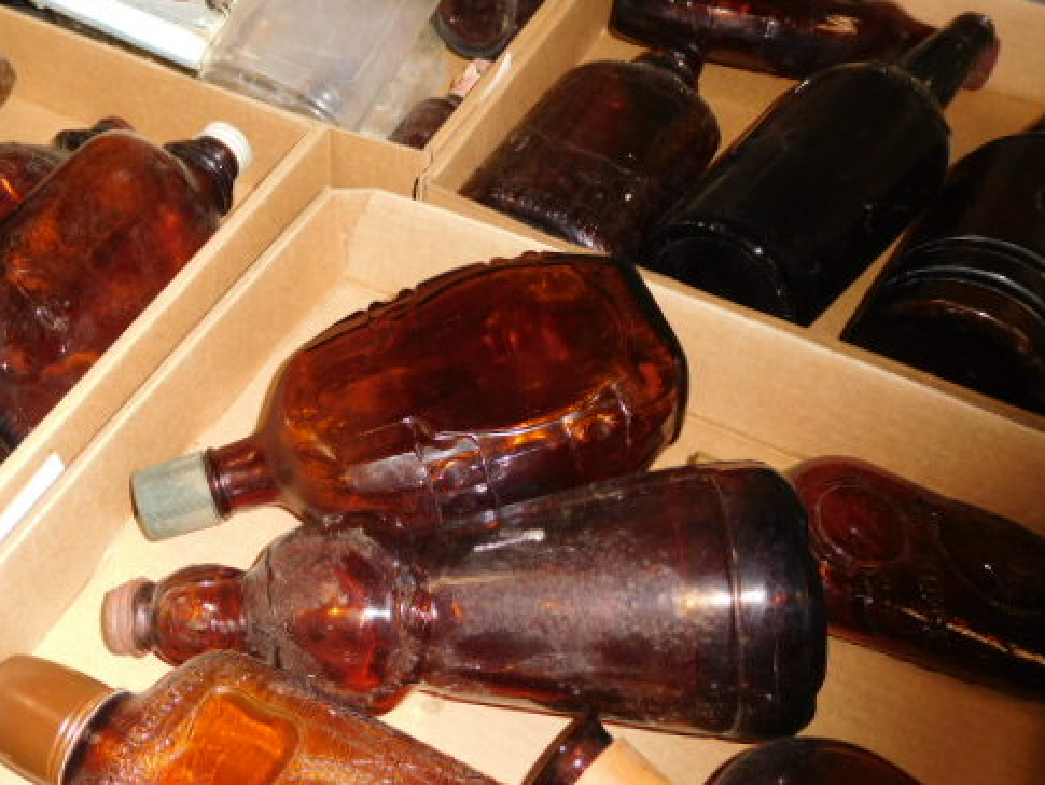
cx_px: 394
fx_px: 996
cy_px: 408
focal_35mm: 33
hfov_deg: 54.7
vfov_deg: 43.0
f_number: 3.4
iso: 200
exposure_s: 1/30
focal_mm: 4.5
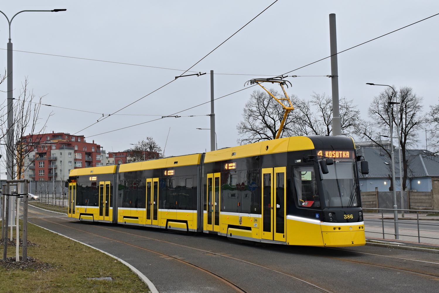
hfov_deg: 45.0
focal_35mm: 44
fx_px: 531
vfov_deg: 30.9
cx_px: 220
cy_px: 146
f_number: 7.1
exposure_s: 1/40
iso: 320
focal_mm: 29
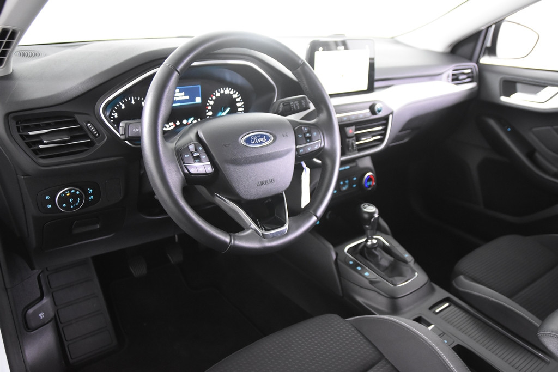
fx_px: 465
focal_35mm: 30
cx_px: 279
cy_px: 186
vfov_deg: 43.6
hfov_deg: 61.9
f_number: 2.8
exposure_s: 1/30
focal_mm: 20
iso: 2800
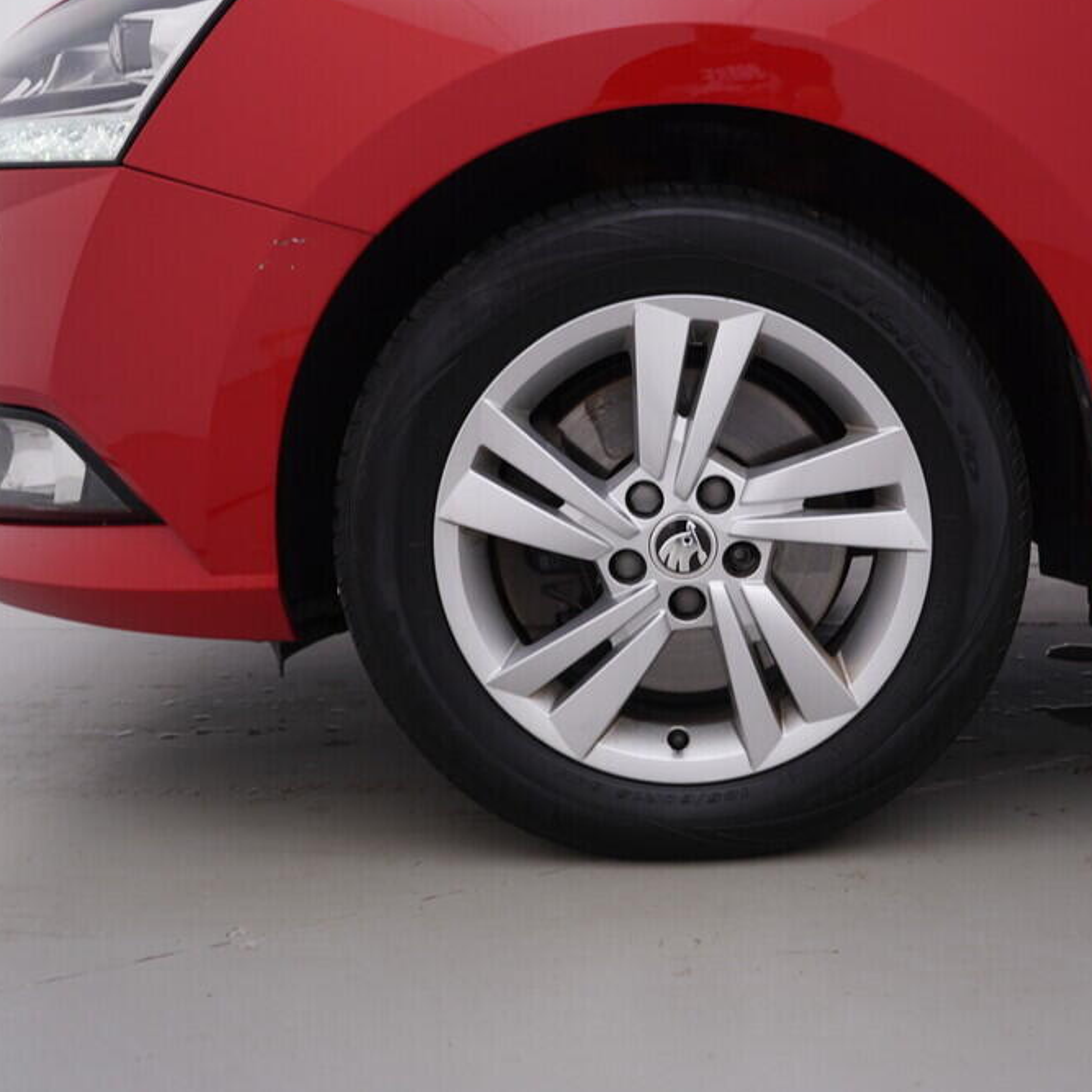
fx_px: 1677
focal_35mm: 47
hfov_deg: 35.8
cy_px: 548
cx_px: 697
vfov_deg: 36.1
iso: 125
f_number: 4
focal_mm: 24
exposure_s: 1/80
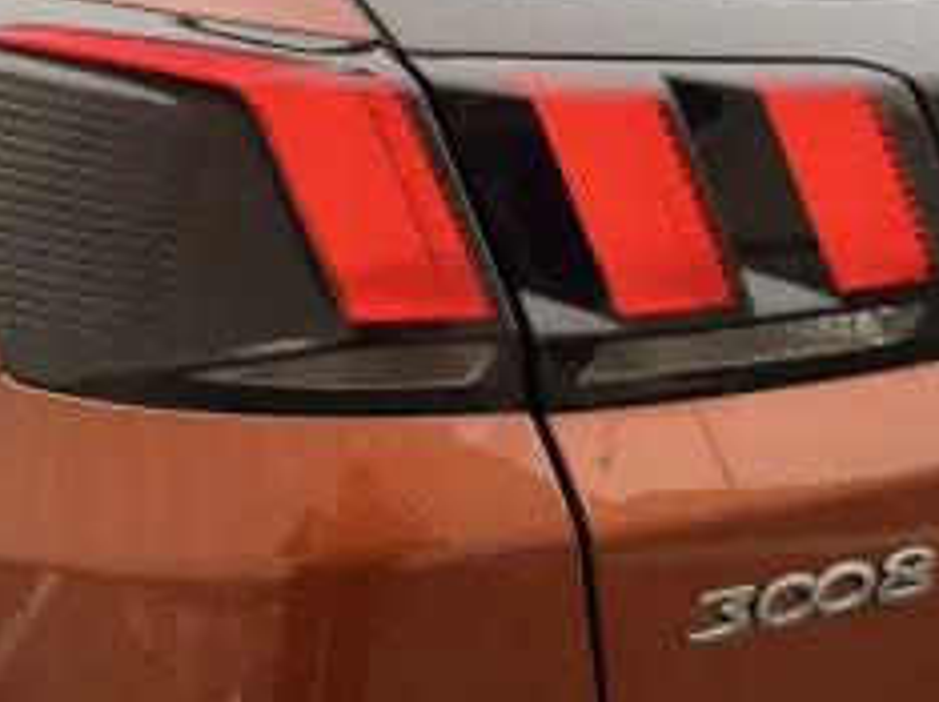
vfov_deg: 19.7
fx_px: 2005
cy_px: 164
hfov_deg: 26.4
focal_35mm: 74
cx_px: 449
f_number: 1.78
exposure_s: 1/460
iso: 64
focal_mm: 6.76
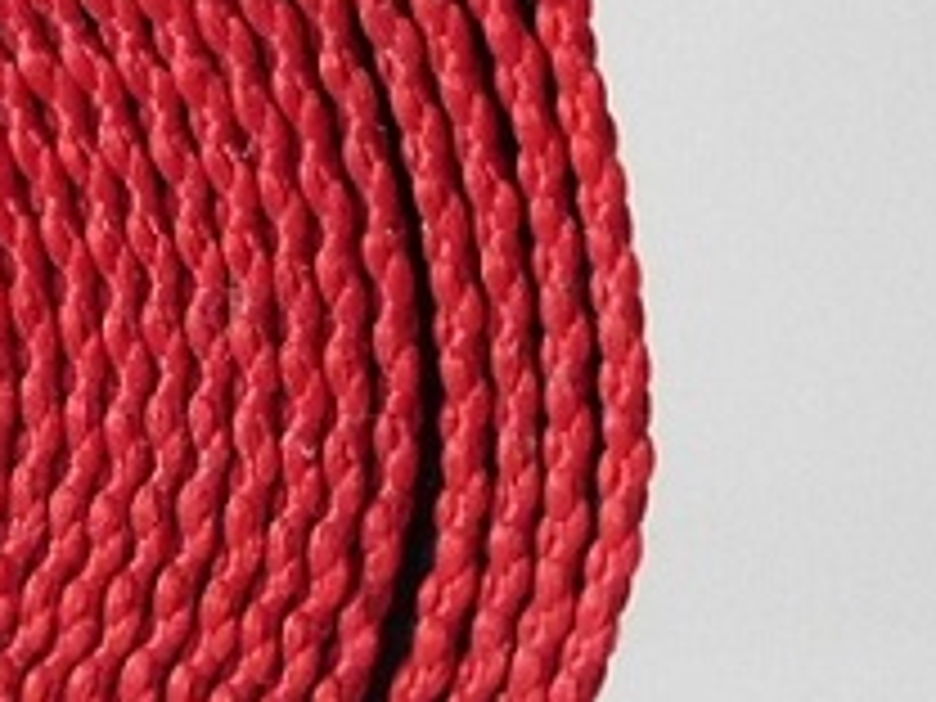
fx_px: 3028
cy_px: 441
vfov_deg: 13.2
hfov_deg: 17.3
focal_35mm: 112
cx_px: 76
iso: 400
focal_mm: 4.5
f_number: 3.4
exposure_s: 1/25
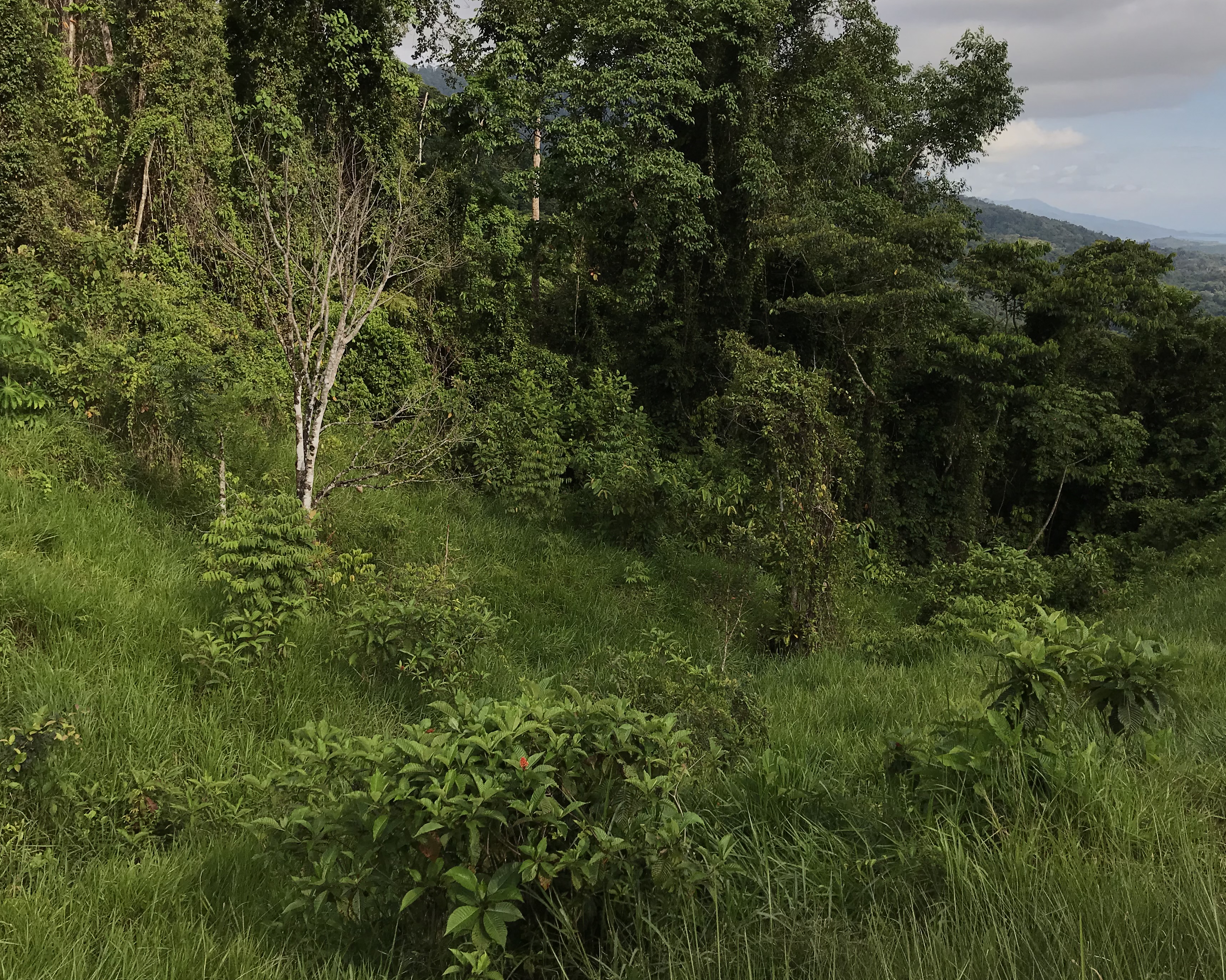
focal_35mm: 32
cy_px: 492
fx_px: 1161
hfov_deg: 55.7
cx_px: 633
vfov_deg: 45.8
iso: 20
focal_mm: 3.99
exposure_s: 1/2227
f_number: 1.8
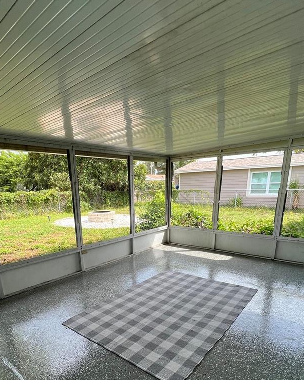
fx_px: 225
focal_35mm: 20
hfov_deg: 67.8
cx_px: 132
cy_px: 258
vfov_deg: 77.4
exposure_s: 1/213
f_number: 1.8
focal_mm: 1.57
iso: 32
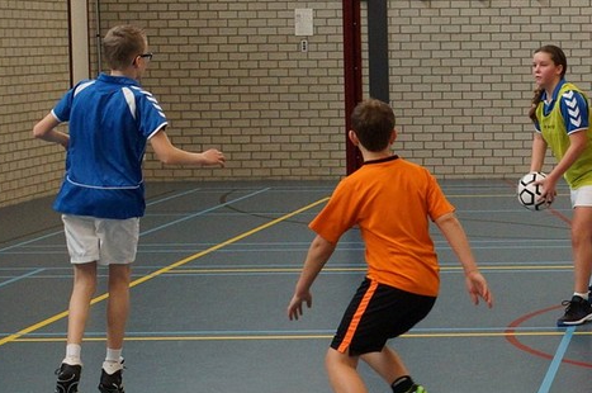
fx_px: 1297
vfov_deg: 17.1
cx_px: 592
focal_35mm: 79
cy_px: 84
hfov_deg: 24.5
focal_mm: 24
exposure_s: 1/250
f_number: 4
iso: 1000
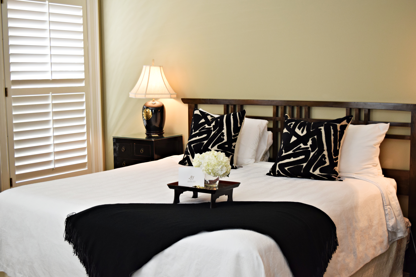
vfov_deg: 26.5
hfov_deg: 38.9
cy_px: 138
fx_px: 589
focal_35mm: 51
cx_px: 208
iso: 1000
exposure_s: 1/50
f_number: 4.5
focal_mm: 34
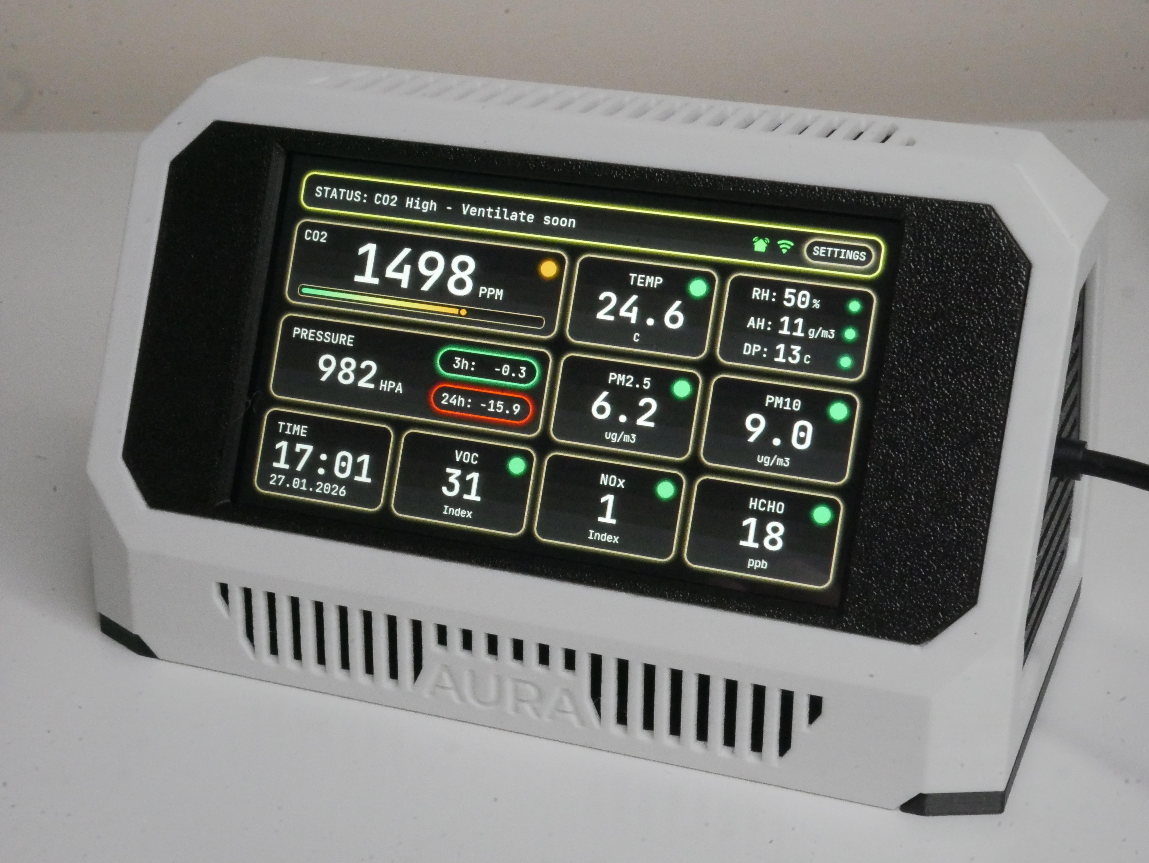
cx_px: 574
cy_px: 432
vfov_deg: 23.7
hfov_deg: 31.2
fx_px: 2059
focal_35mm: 62
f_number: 20
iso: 6400
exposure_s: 1/15
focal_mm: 31
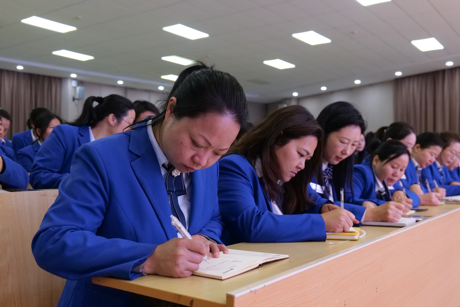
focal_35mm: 36
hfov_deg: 53.1
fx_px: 460
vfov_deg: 36.9
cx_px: 230
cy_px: 154
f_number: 5.5
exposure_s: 1/320
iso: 8000
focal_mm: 36
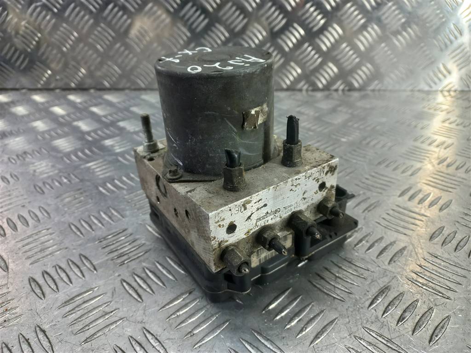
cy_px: 176
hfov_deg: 69.4
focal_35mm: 25
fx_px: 340
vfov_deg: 54.9
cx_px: 236
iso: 64
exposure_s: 1/50
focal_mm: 4.6
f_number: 1.8
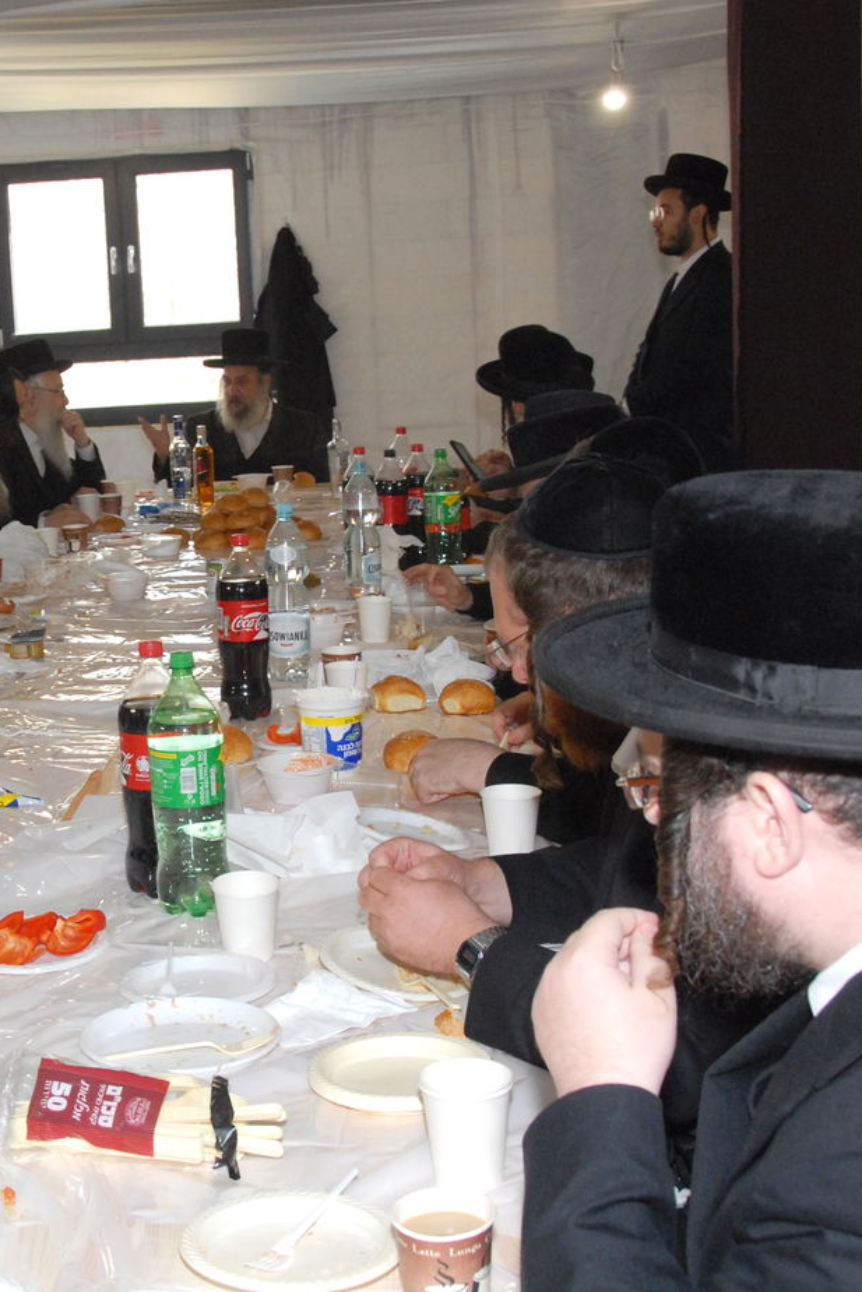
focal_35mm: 50
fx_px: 1795
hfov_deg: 26.5
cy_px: 653
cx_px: 166
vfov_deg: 39.6
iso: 800
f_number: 7.1
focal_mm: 22
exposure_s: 1/60
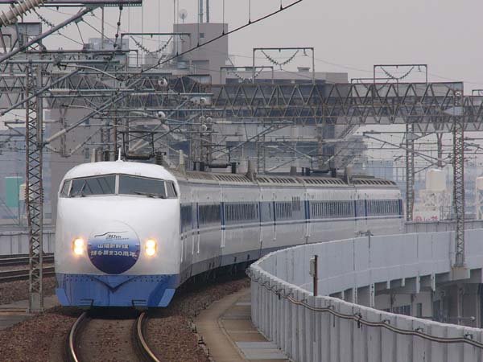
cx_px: 242
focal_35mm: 296
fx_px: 4130
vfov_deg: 5.0
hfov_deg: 6.7
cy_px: 181
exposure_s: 1/800
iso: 100
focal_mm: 49.2
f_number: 5.6
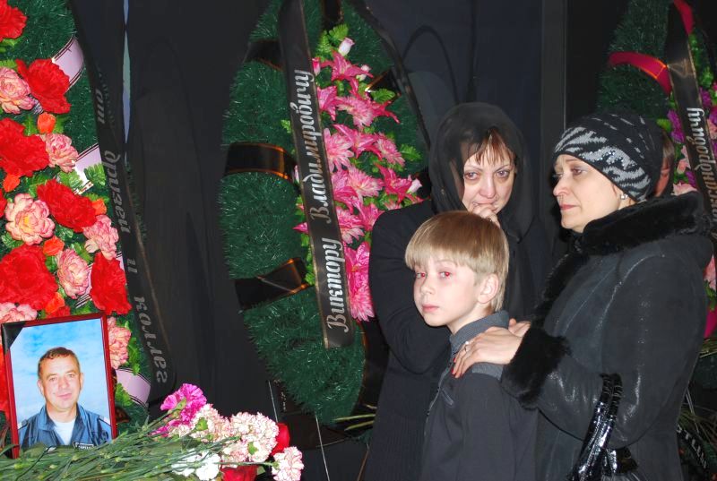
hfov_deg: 35.0
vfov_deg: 23.9
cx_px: 358
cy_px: 240
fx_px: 1138
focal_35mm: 57
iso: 280
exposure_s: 1/60
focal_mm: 38
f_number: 5.3
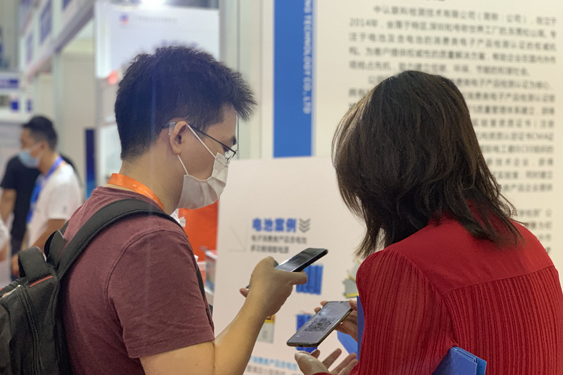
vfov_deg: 24.6
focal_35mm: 55
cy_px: 206
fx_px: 860
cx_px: 283
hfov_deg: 36.3
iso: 200
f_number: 2.4
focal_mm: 6
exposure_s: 1/50
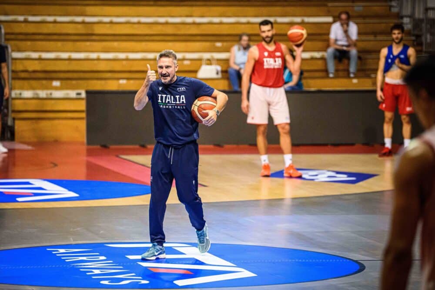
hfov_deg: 11.7
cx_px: 218
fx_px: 2115
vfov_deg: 7.8
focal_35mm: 175
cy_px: 145
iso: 6400
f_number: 2.8
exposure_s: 1/1000
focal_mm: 175
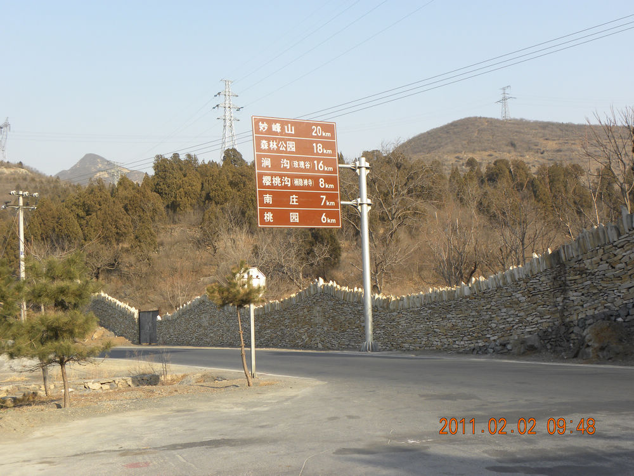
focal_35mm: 46
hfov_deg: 41.2
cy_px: 238
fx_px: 843
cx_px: 317
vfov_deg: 31.5
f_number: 4.5
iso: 64
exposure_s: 1/180
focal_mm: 8.2
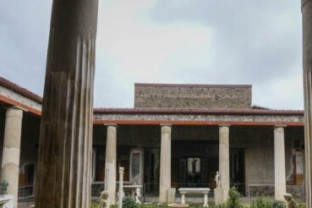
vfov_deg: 49.5
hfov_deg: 70.2
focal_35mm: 25
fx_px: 217
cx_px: 197
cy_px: 153
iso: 500
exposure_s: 1/100
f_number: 9
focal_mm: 12
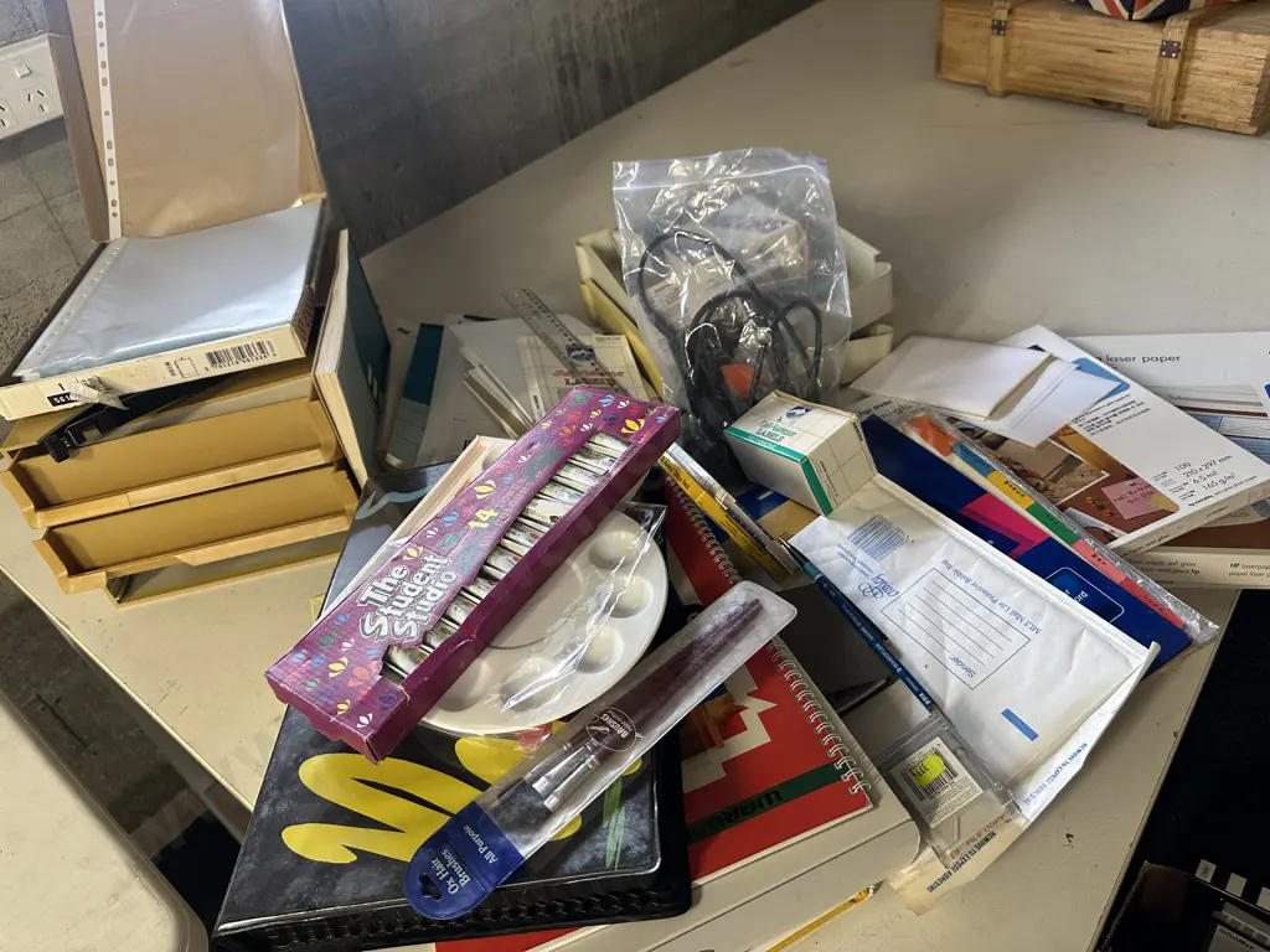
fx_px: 881
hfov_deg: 71.6
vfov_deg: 56.8
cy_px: 476
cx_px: 635
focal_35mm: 24
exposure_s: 1/50
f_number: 1.78
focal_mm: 6.86
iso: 160
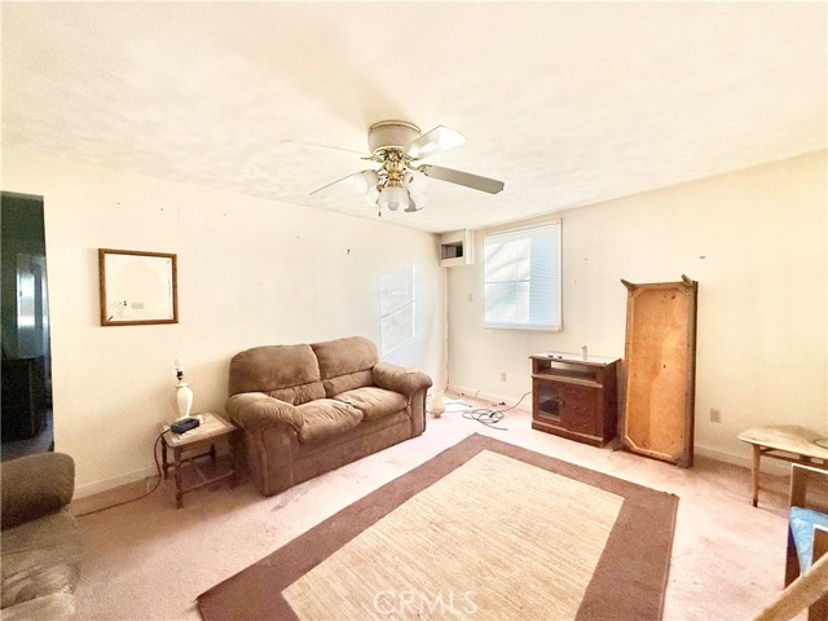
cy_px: 310
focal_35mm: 14
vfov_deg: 85.7
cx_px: 414
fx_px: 335
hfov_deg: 102.1
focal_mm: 2.22
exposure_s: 1/99
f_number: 2.2
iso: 125
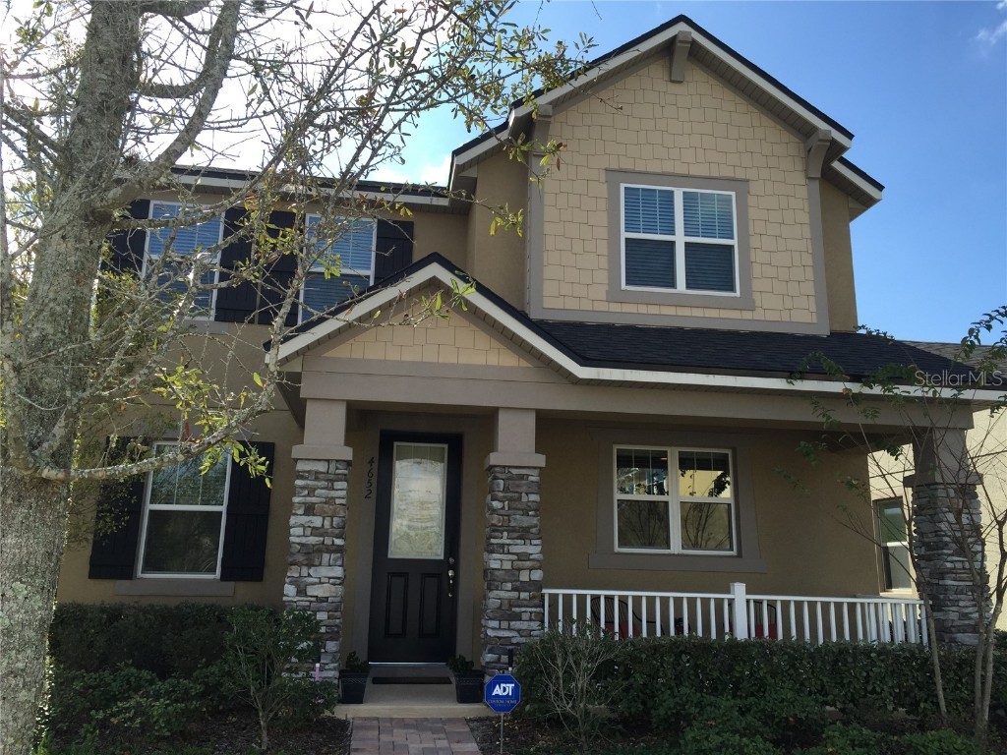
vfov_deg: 48.2
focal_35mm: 29
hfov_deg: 61.7
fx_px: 844
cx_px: 504
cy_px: 378
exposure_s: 1/1364
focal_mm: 4.15
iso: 32
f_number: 2.2
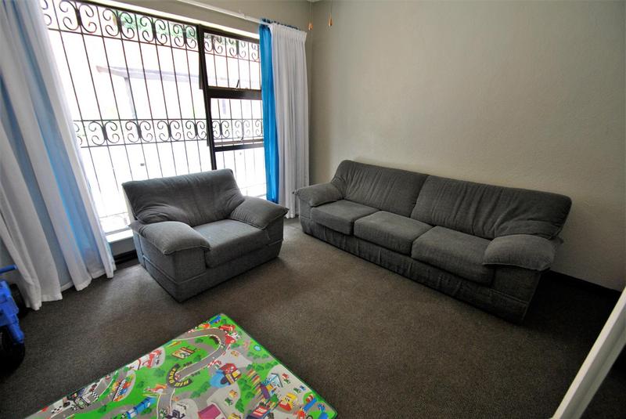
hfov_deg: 100.3
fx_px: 261
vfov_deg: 77.4
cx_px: 313
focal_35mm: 15
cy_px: 210
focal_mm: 10
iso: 360
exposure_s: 1/30
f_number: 3.5
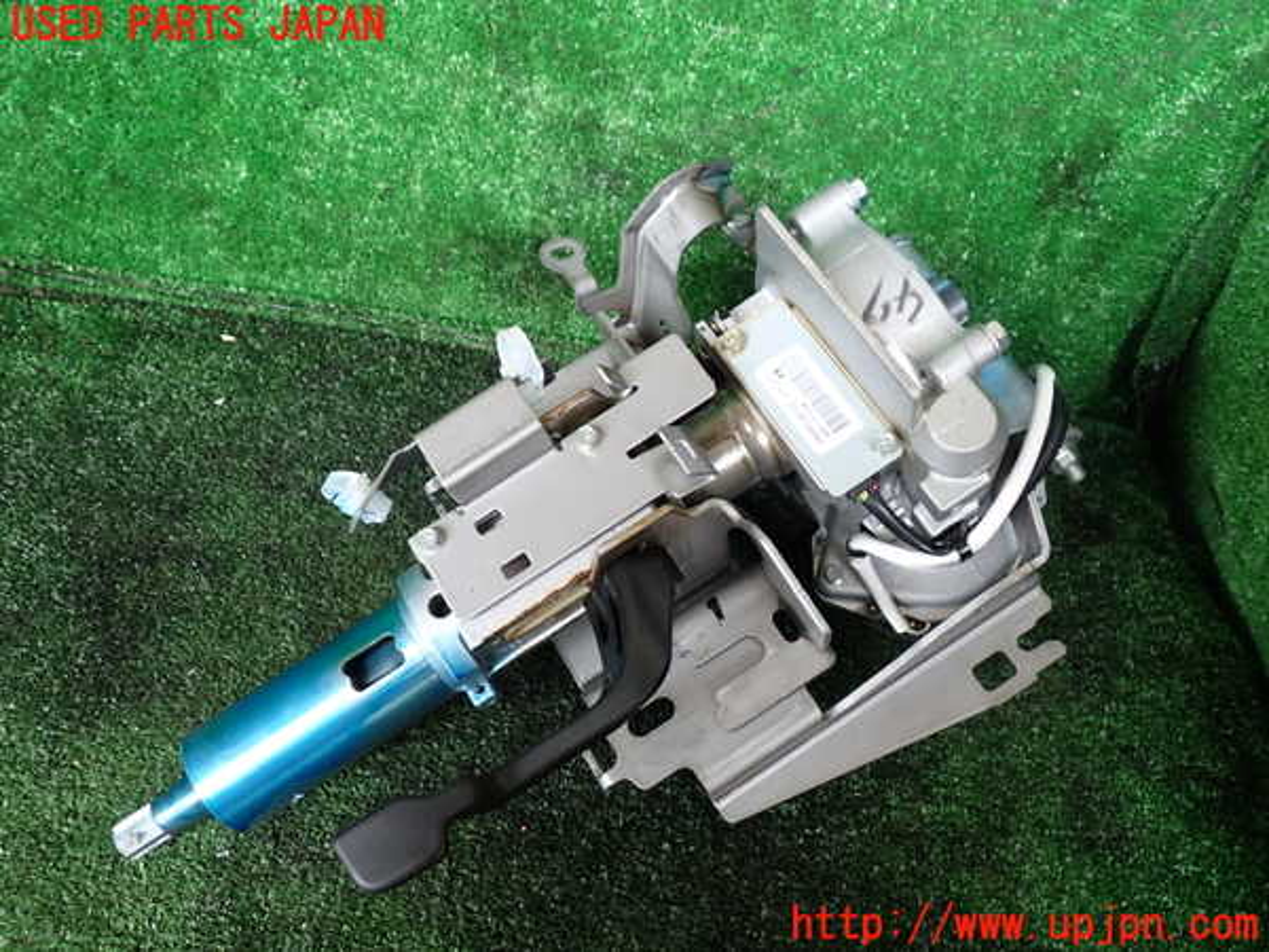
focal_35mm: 30
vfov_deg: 46.8
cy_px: 476
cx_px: 634
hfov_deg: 60.0
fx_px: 1100
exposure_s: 1/40
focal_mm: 5.4
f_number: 2.3
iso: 200
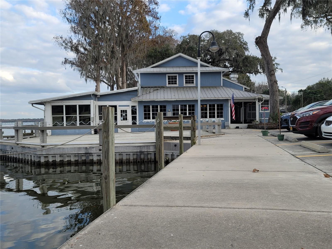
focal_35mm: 25
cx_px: 166
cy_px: 124
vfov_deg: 54.9
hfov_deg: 69.4
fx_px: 240
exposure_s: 1/254
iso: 20
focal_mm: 7
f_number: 1.8
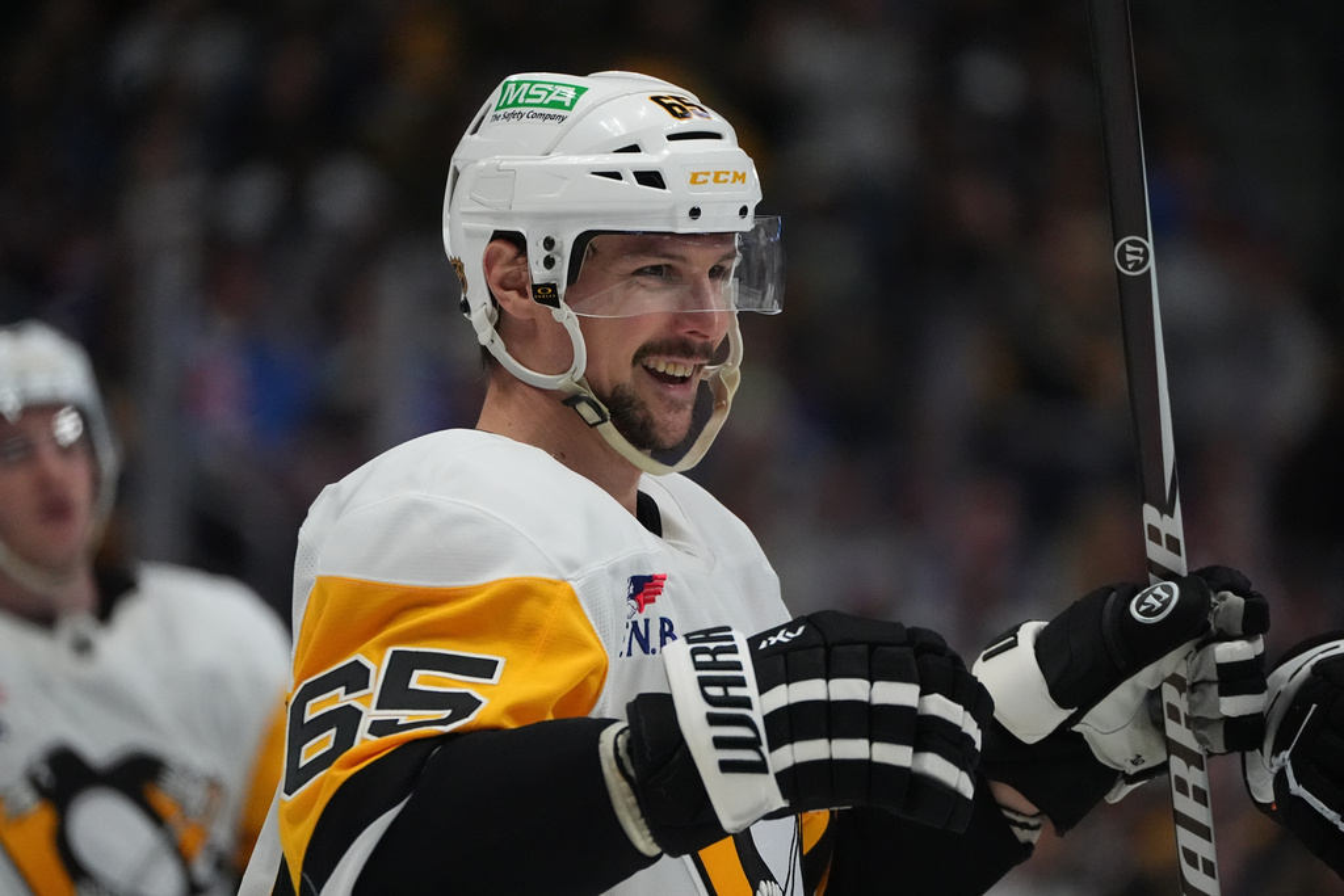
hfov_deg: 4.5
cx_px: 672
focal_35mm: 456
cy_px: 448
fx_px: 17025
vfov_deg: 3.0
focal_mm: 456
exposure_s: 1/2000
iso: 8000
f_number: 6.3
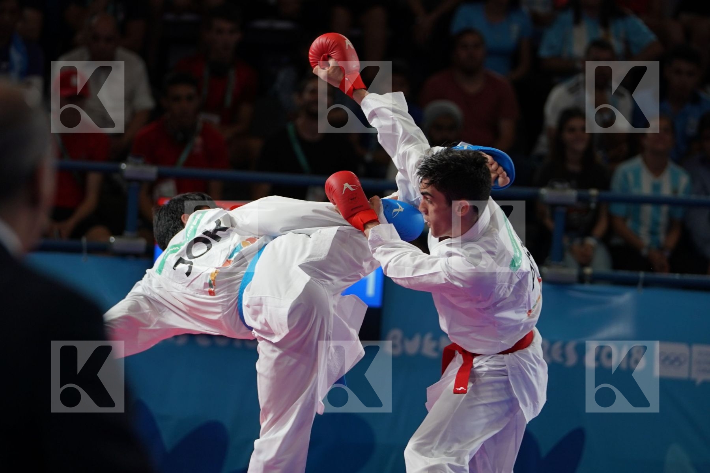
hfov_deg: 8.9
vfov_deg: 5.9
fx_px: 4555
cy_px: 236
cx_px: 355
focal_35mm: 231
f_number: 2.8
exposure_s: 1/1000
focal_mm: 154
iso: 800
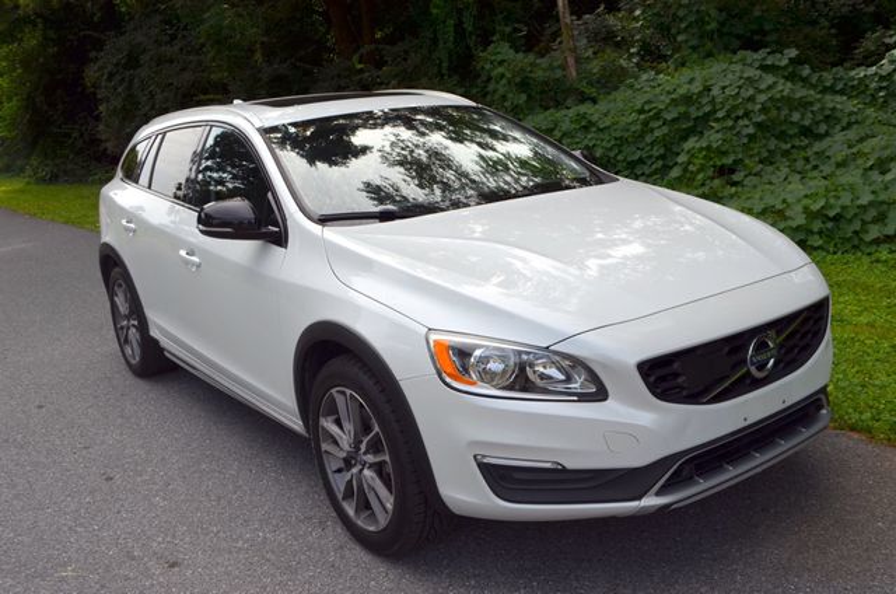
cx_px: 448
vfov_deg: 36.7
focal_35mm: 36
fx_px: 894
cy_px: 297
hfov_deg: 53.2
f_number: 8
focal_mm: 24
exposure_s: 1/250
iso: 100
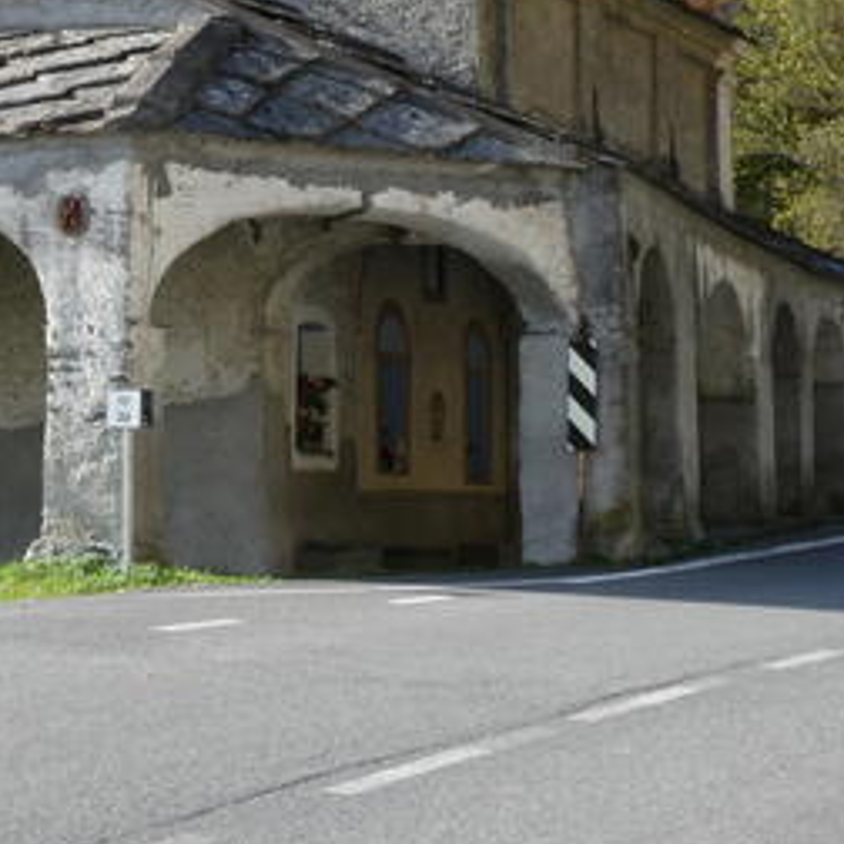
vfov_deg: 20.6
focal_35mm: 83
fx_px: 2290
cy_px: 137
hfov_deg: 20.4
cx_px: 40
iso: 100
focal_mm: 6.7
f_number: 6.3
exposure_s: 1/80
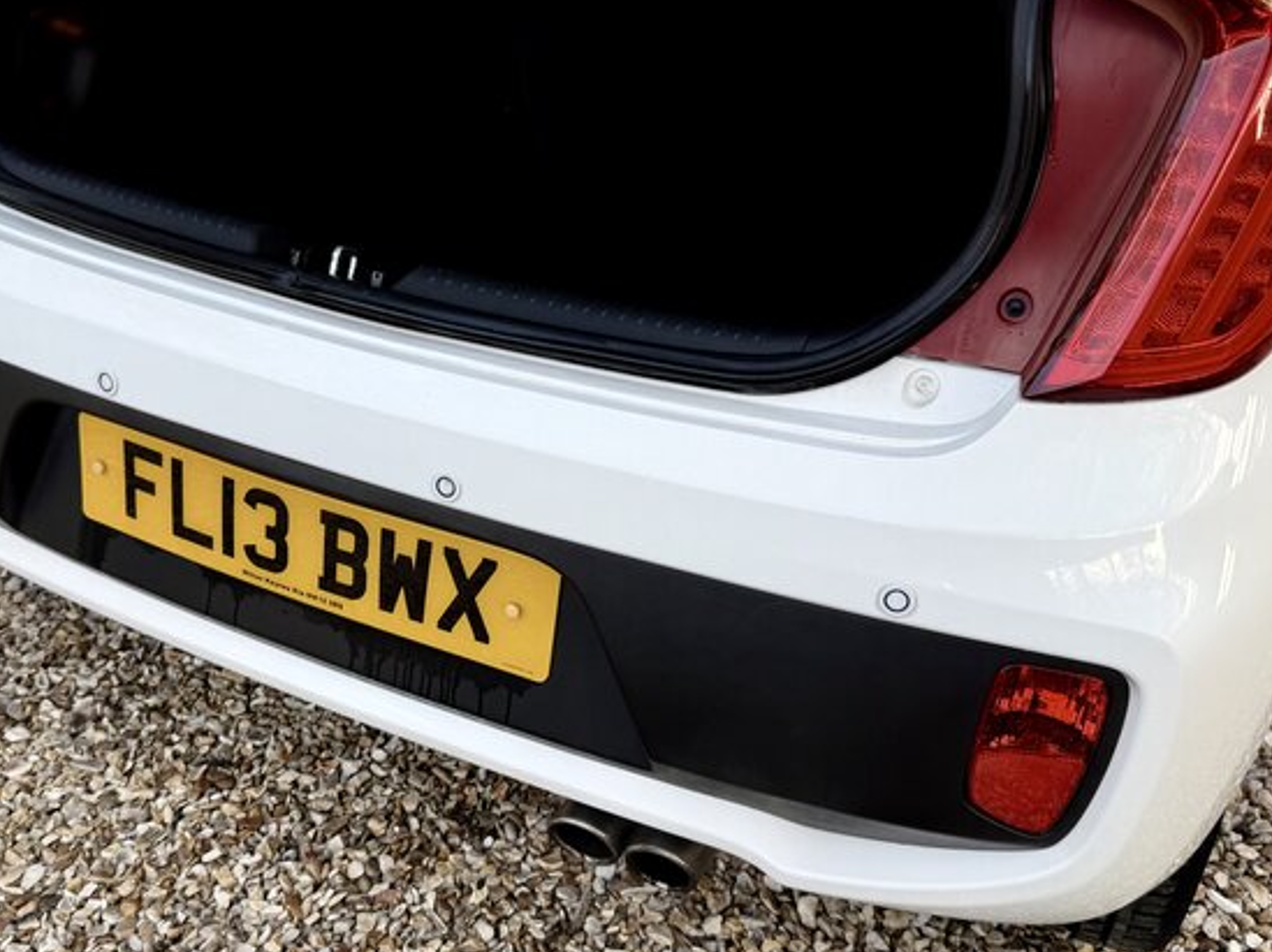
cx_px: 549
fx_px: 1285
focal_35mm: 35
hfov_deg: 52.5
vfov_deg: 40.6
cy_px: 530
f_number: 1.78
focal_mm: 6.76
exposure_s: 1/302
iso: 64
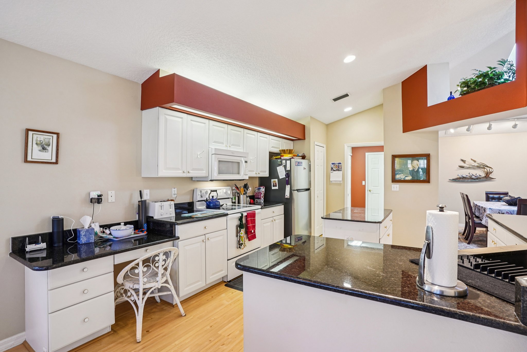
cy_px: 176
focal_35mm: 17
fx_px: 249
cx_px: 264
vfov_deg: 70.4
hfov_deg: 93.3
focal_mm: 17
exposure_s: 1/4
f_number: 9
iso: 400
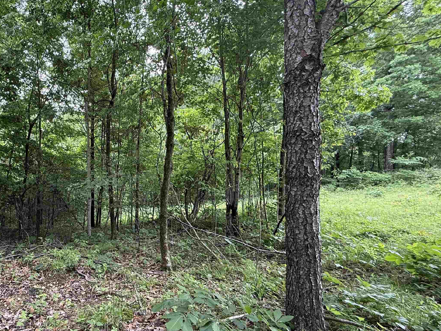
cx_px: 119
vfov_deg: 63.3
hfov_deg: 74.2
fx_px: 268
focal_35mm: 21
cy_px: 184
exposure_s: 1/99
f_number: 2.2
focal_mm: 2.22
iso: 125
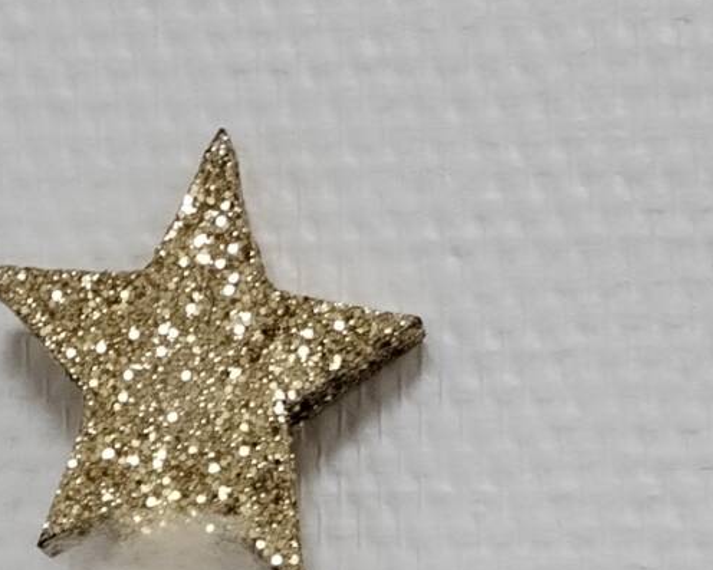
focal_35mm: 131
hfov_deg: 14.7
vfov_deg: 9.6
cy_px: 1622
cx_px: 497
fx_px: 2765
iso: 349
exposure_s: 1/50
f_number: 1.8
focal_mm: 4.75
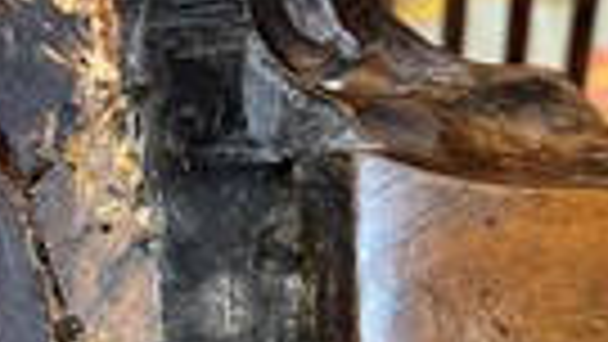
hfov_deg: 25.4
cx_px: 63
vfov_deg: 14.8
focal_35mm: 81
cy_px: 279
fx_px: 1306
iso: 320
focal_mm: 5.1
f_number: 1.6
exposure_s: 1/50
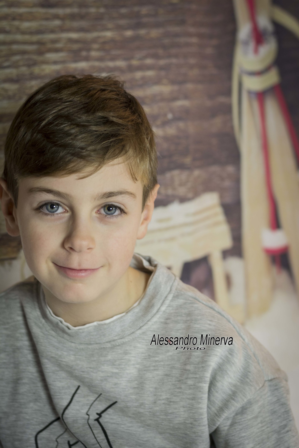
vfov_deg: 27.0
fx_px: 934
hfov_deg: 18.2
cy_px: 224
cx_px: 150
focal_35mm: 75
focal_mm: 50
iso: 800
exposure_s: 1/40
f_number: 3.2
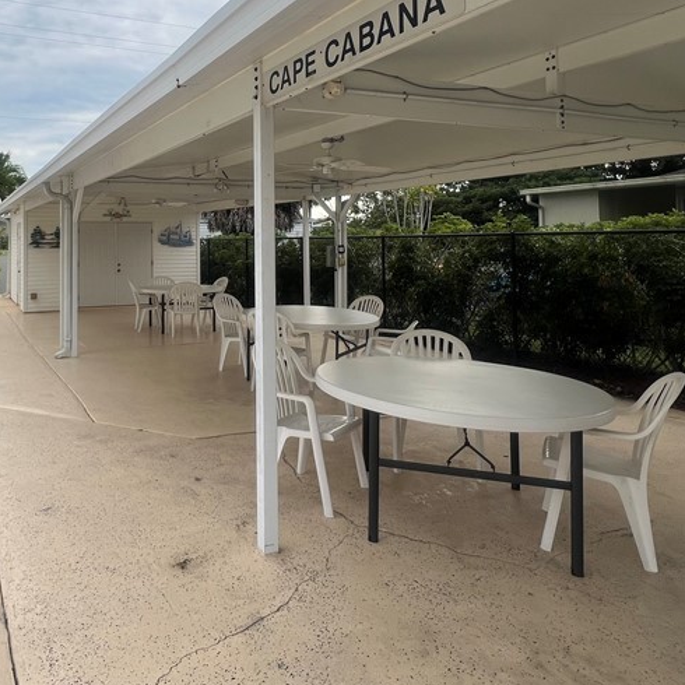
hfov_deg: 62.4
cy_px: 222
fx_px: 537
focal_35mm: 24
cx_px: 197
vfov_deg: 63.2
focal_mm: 1.57
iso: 32
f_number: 1.8
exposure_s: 1/943
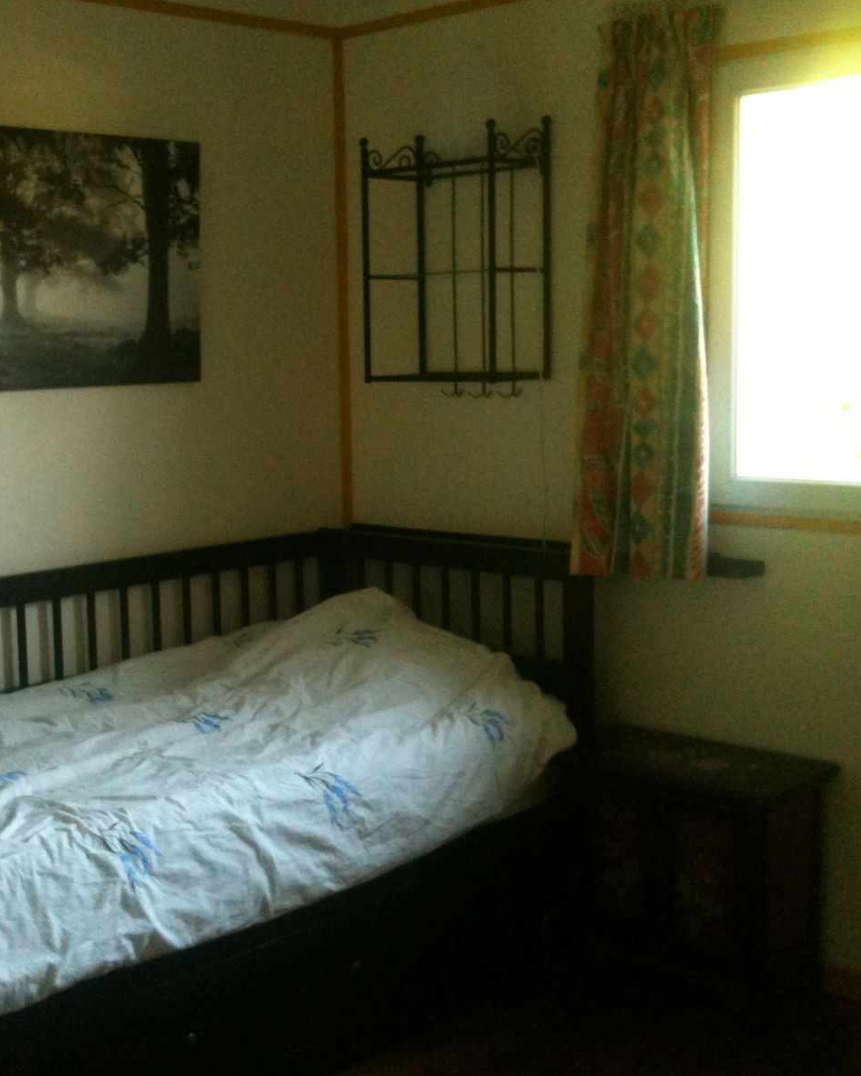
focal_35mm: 46
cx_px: 277
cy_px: 537
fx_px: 1465
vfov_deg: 40.3
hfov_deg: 32.4
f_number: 2.8
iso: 250
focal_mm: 3.85
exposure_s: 1/15
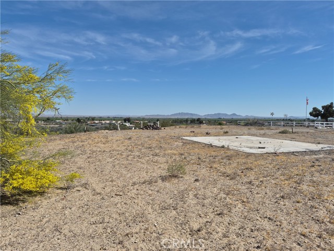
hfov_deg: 73.9
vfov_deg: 58.9
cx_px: 167
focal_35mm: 23
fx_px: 222
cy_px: 126
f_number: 1.8
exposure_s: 1/7696
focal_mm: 5.4
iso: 64
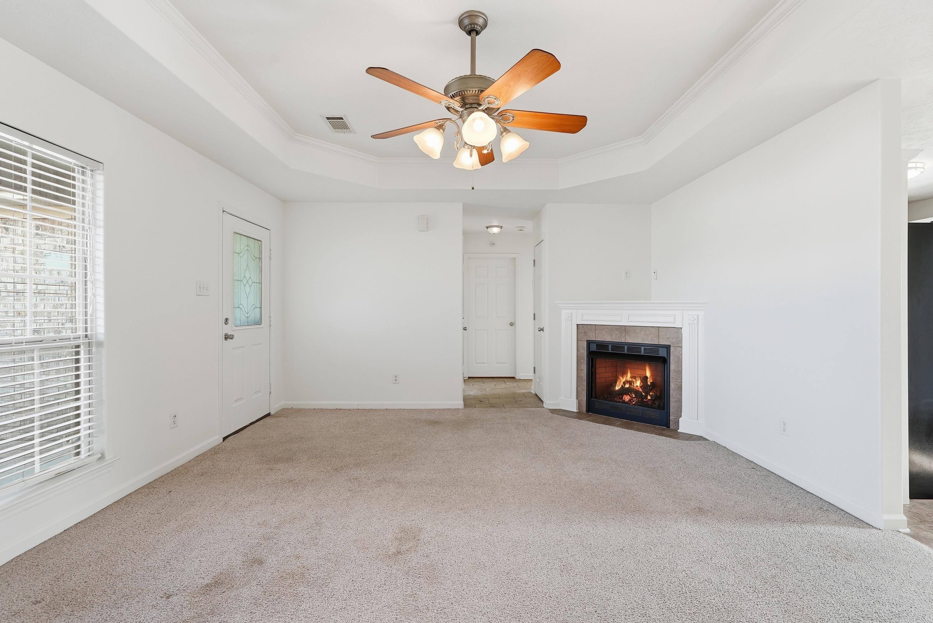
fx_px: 415
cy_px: 312
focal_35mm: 16
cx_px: 466
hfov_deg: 96.7
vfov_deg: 73.8
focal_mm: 16
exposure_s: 1/60
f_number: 9
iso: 250
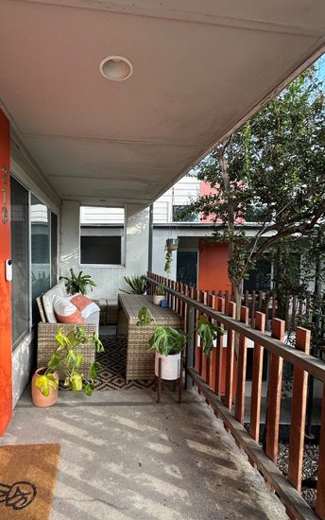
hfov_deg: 64.1
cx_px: 122
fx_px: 255
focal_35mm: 18
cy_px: 267
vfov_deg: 91.1
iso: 40
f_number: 2.2
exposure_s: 1/111
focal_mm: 2.22
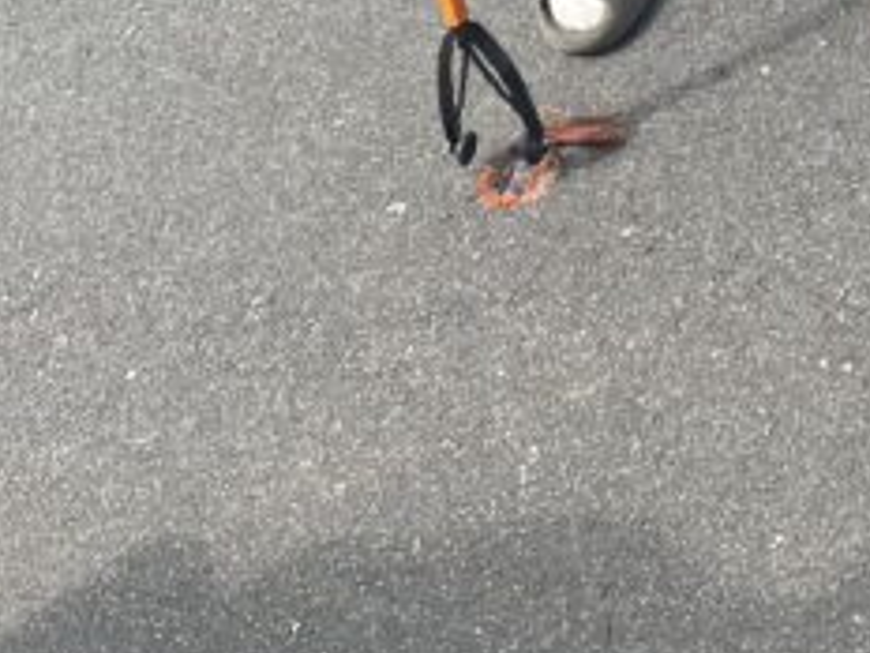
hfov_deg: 22.2
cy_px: -135
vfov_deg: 16.4
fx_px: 2161
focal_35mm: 86
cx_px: 776
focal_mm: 4.25
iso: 32
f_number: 1.8
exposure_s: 1/898
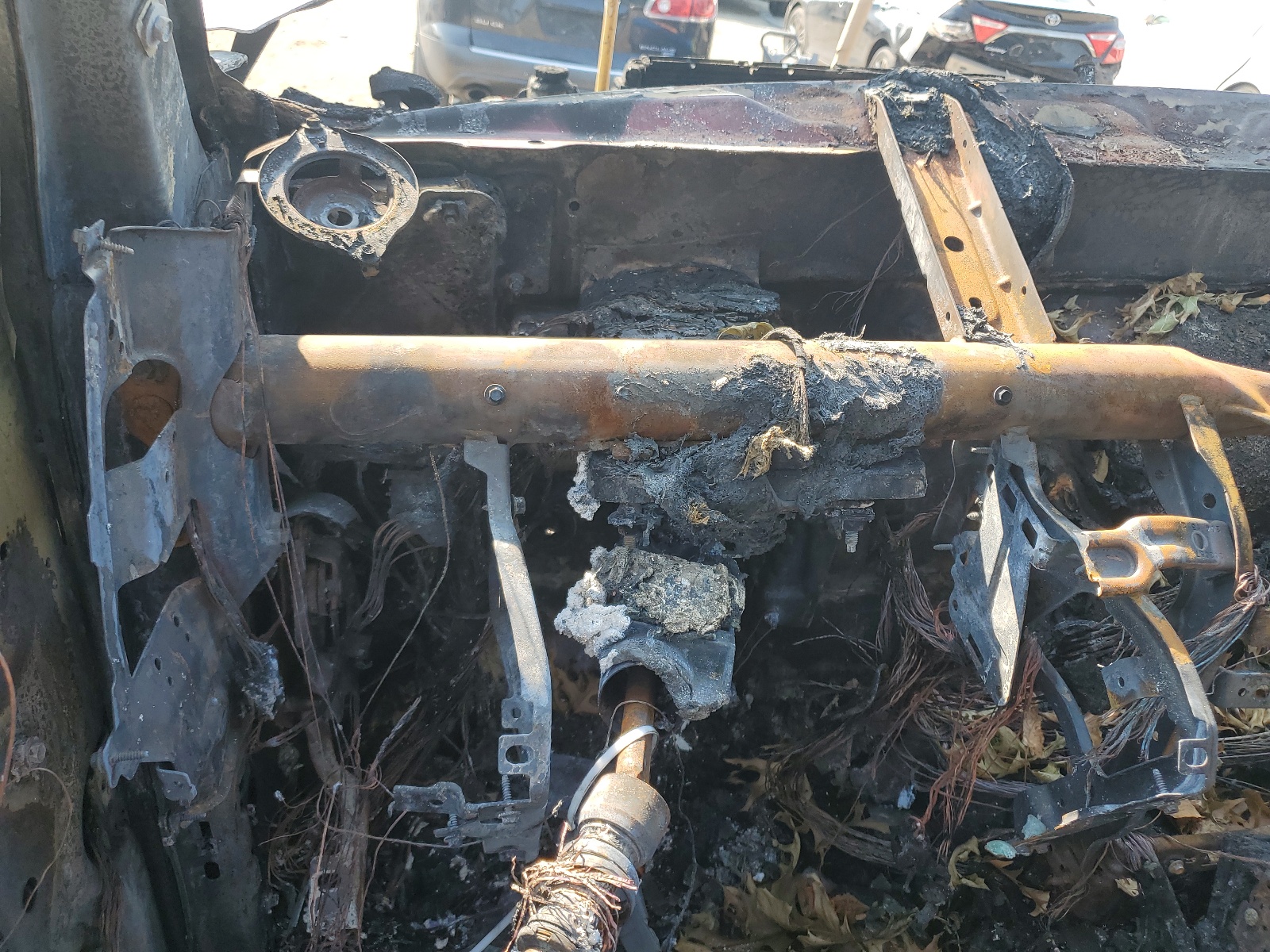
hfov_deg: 67.3
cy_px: 476
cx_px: 635
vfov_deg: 53.1
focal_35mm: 26
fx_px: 954
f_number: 1.5
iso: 50
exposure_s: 1/370
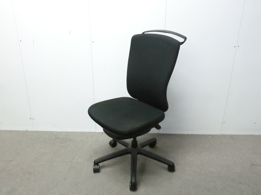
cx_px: 130
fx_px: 241
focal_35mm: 32
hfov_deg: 56.8
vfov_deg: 44.2
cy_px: 98
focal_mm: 5.8
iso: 800
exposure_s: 1/40
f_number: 3.5
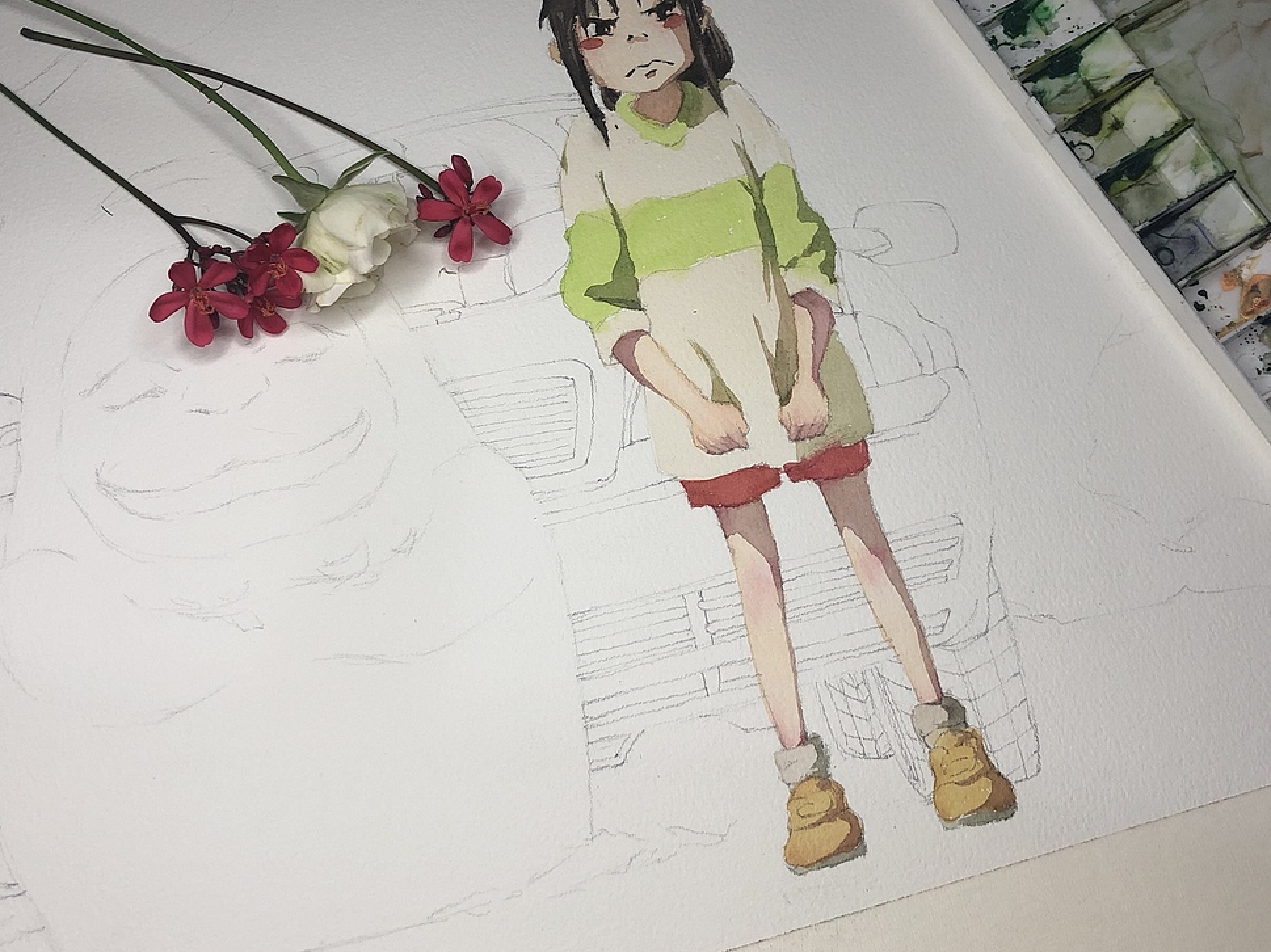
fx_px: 1358
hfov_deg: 50.1
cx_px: 670
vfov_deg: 38.5
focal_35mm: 37
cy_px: 396
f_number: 1.8
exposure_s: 1/100
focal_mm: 3.99
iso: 32
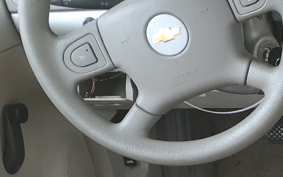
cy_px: 212
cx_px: 421
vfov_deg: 13.4
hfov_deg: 19.2
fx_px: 733
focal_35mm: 95
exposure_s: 1/60.2
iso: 50
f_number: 1.5
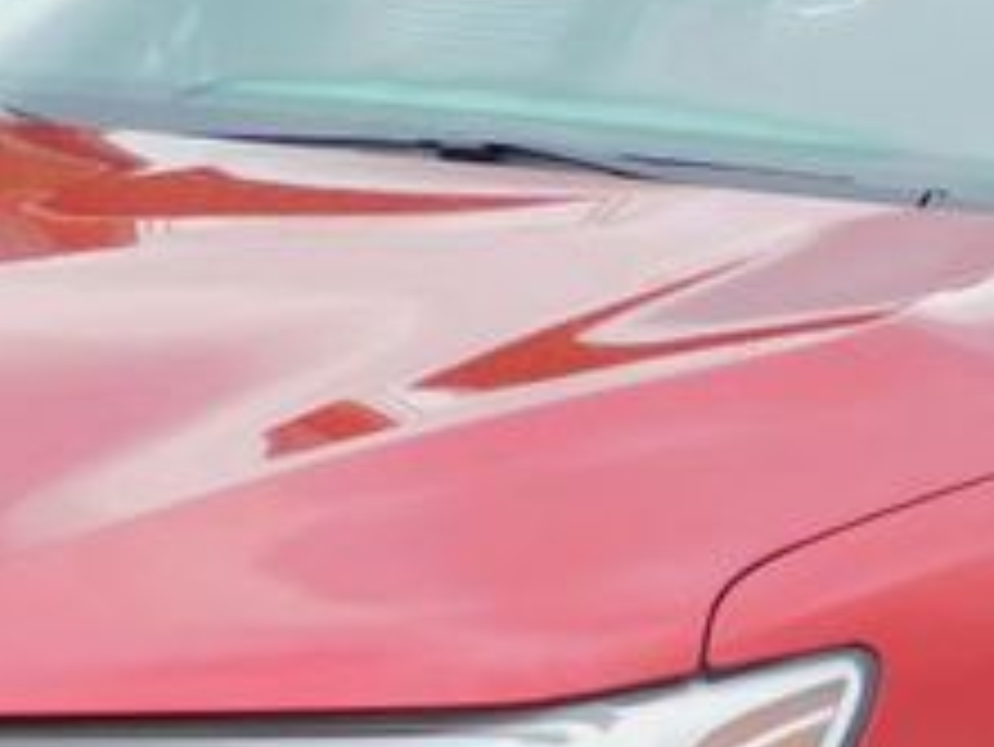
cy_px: 904
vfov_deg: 8.0
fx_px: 5315
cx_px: 567
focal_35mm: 185
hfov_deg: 10.7
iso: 125
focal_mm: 7.2
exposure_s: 1/160
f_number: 3.8
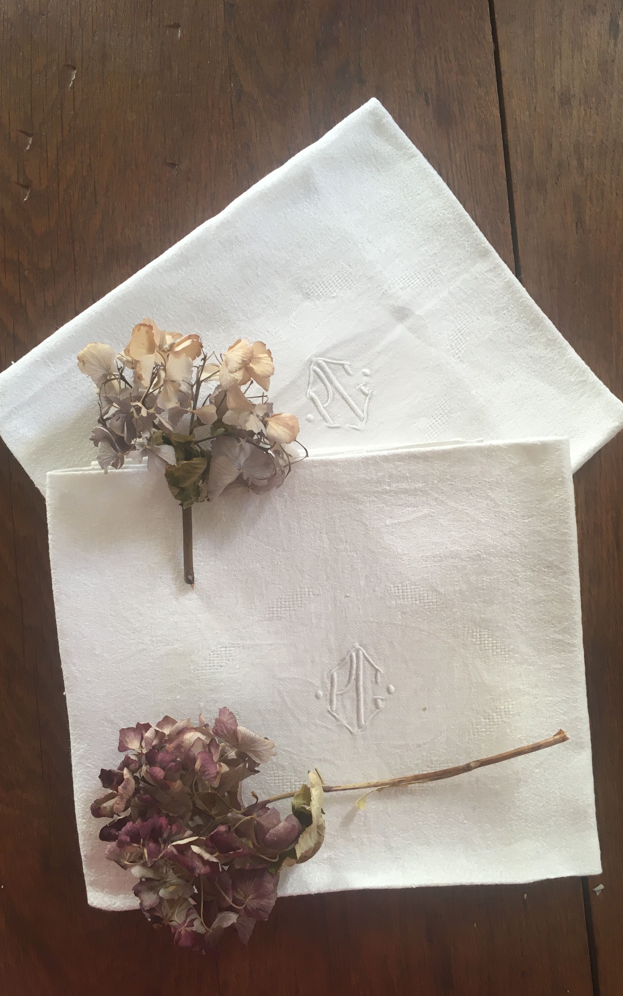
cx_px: 322
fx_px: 842
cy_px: 497
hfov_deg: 40.6
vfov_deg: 61.2
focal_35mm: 31
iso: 64
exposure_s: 1/33
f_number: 2.2
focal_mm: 4.15
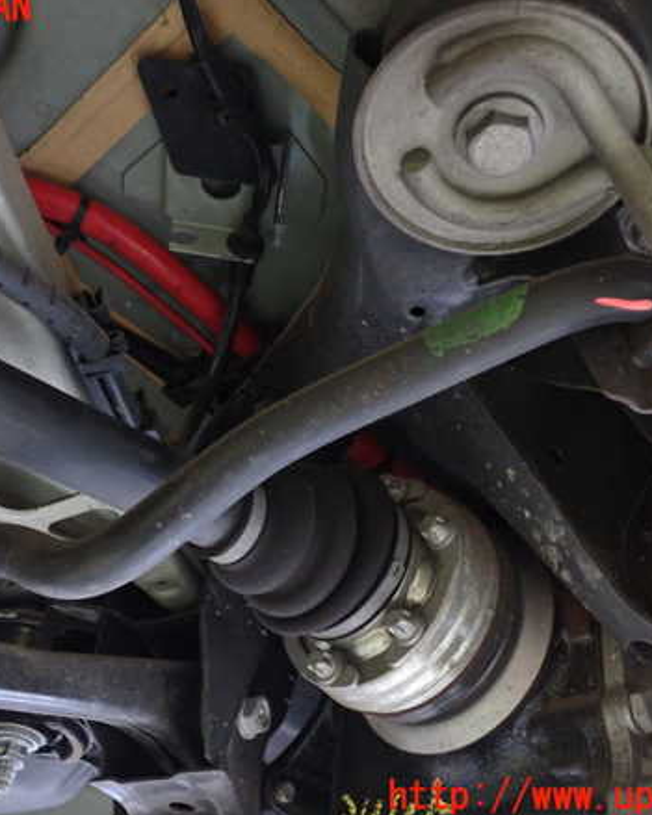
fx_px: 965
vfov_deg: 45.8
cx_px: 251
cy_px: 403
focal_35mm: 40
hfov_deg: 37.1
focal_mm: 5.4
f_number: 2.3
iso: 800
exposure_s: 1/13
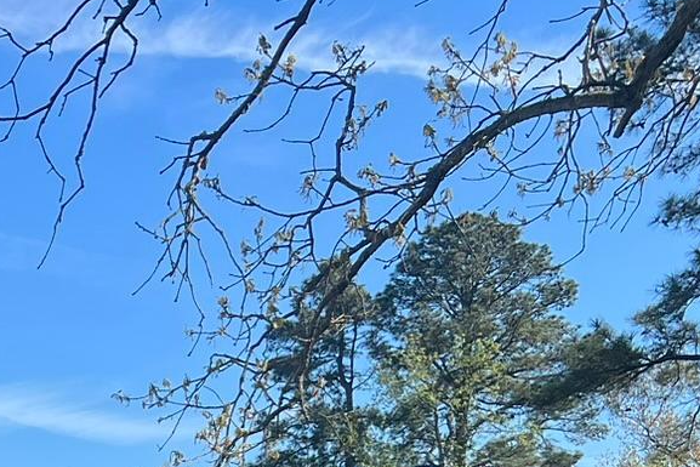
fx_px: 1867
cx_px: -284
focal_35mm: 96
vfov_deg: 12.6
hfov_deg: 19.1
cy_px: 912
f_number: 1.5
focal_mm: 5.7
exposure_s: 1/2513
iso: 50
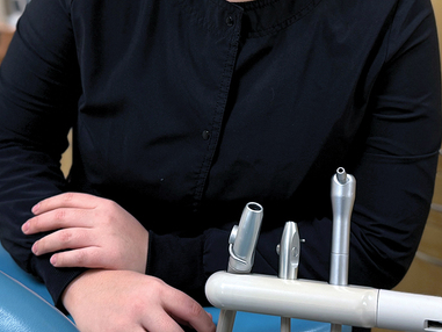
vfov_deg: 22.8
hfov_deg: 30.7
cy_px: 46
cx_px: 223
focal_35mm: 63
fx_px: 805
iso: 125
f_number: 1.78
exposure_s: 1/60
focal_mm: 6.76
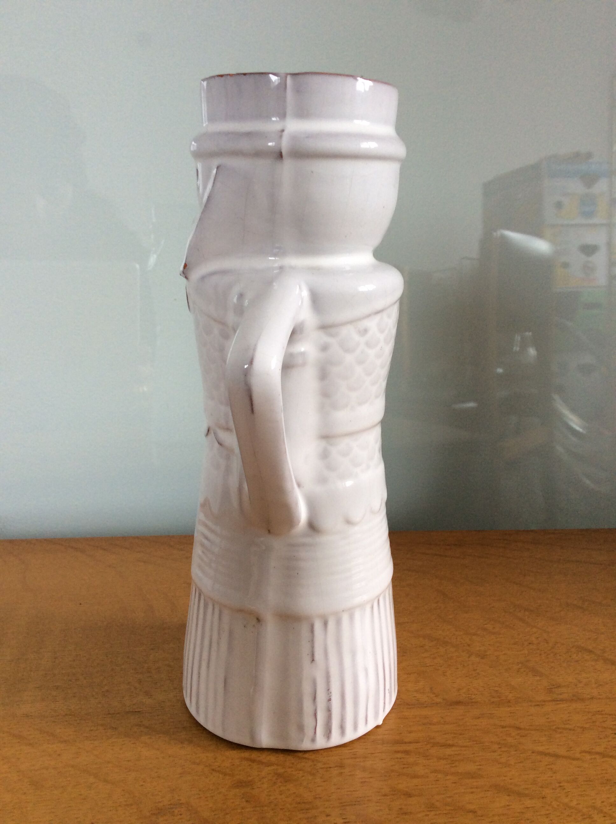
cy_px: 412
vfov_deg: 56.9
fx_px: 761
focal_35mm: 32
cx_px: 308
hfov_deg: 44.1
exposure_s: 1/25
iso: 50
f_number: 2.4
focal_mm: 3.3
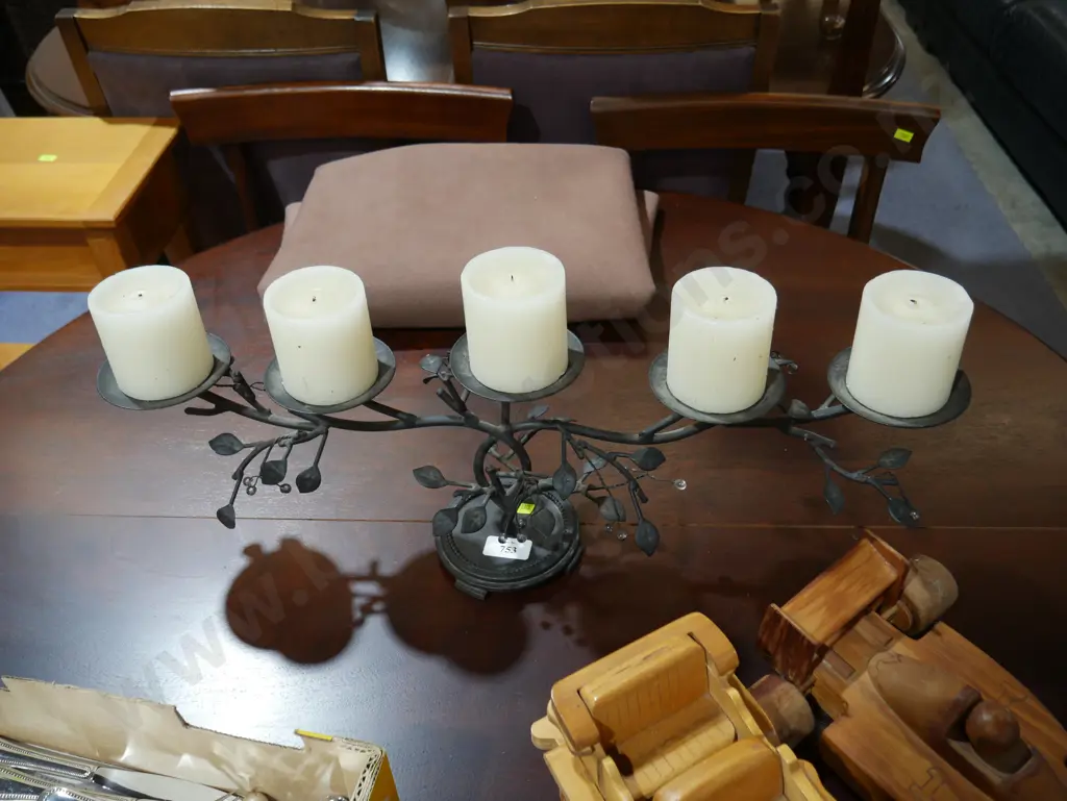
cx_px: 534
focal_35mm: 28
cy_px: 400
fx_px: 863
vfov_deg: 49.8
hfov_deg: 63.4
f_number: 3.5
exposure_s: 1/60
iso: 320
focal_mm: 14
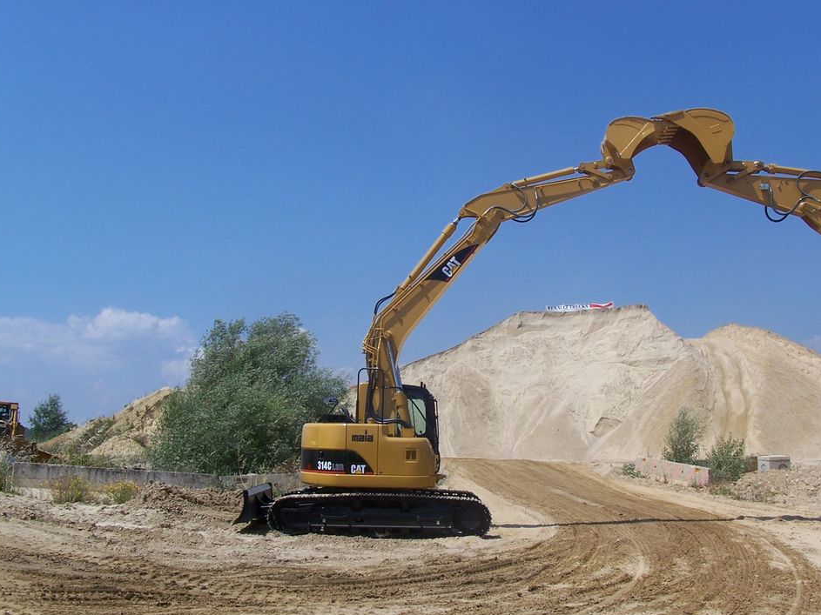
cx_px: 434
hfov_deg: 49.0
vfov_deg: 37.7
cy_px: 319
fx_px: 901
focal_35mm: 38
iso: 80
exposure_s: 1/500
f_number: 5.6
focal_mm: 6
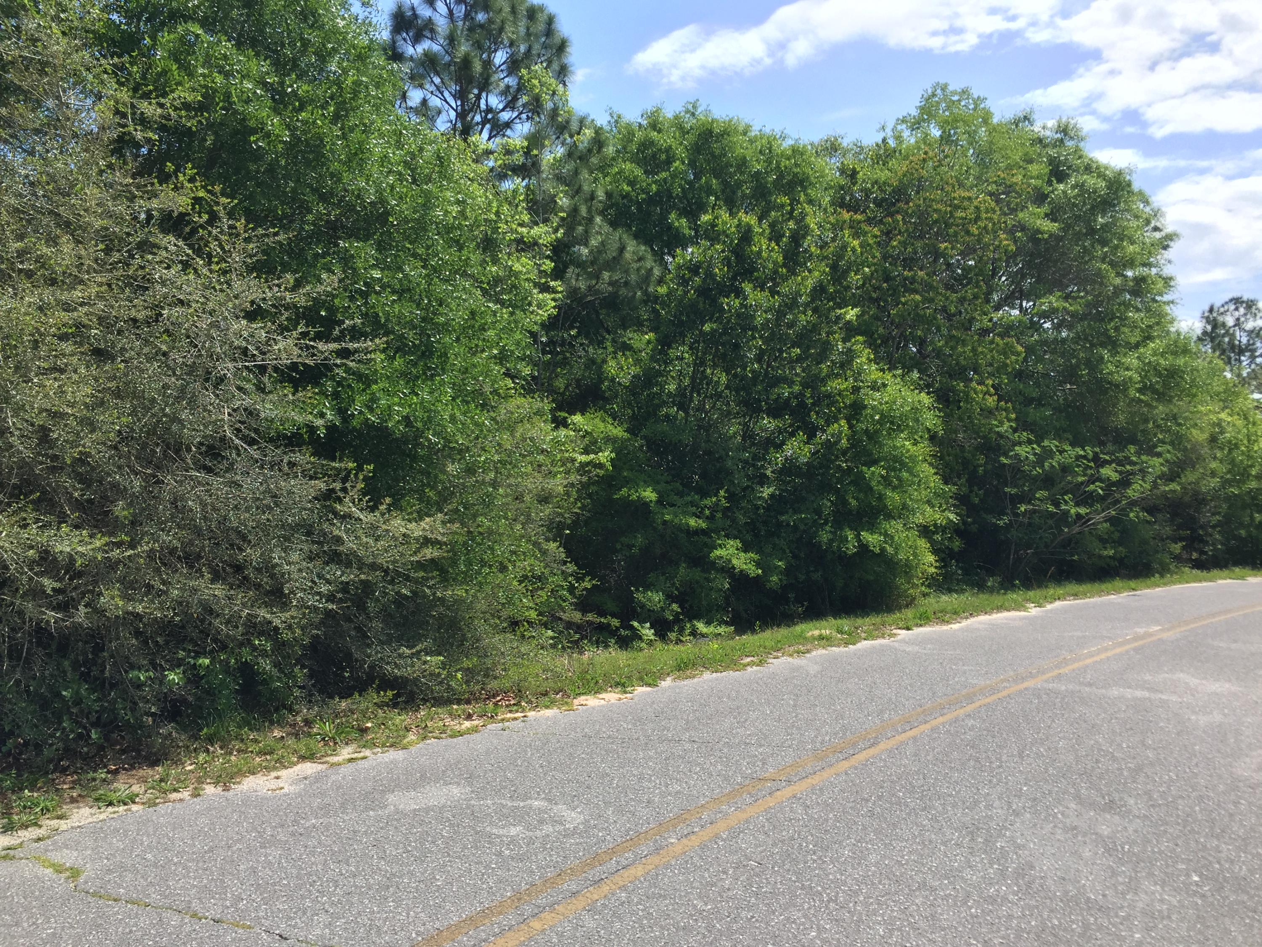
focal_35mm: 29
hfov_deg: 61.7
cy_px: 474
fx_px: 1057
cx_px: 631
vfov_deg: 48.2
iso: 32
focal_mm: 4.15
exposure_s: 1/1522
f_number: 2.2
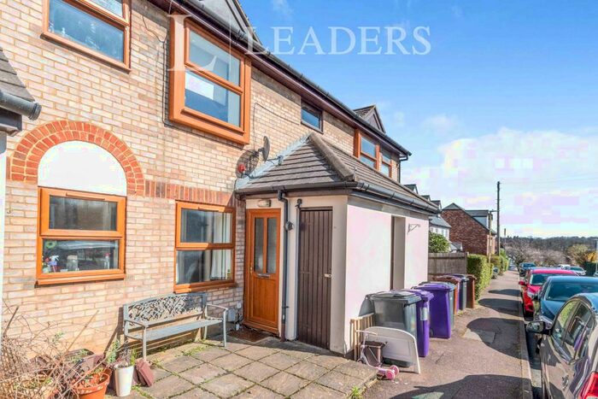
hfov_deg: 92.4
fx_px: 287
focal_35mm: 17
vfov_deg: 69.7
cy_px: 200
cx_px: 299
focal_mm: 11.5
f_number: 9
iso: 400
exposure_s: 1/800
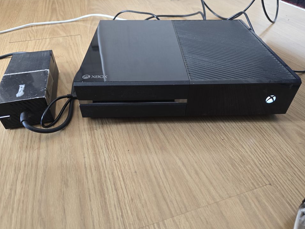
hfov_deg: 71.6
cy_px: 116
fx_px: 212
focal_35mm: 24
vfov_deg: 56.8
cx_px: 155
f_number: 1.7
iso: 400
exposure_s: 1/32
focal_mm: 6.3
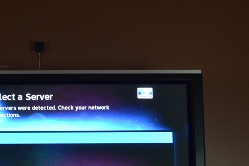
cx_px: 66
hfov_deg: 23.9
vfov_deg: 16.1
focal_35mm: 84
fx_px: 581
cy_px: 150
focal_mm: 28
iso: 1100
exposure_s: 1/60
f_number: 4.5
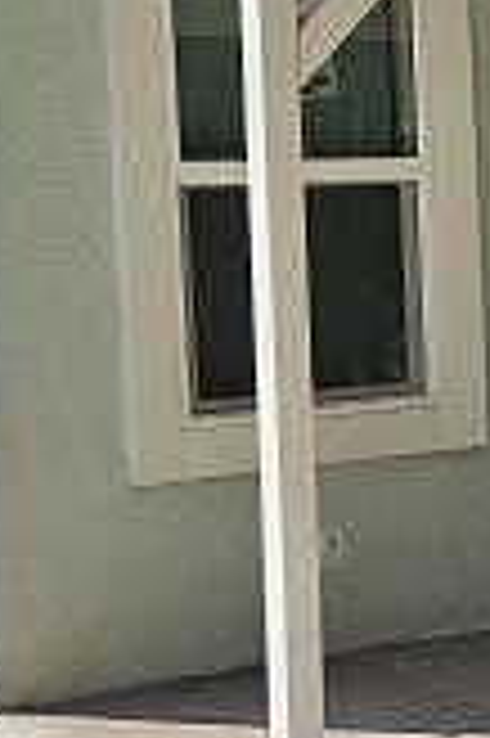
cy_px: 342
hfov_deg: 10.6
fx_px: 2394
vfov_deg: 17.5
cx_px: 1025
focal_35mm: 117
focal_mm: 6.3
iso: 10
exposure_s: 1/579
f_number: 1.7
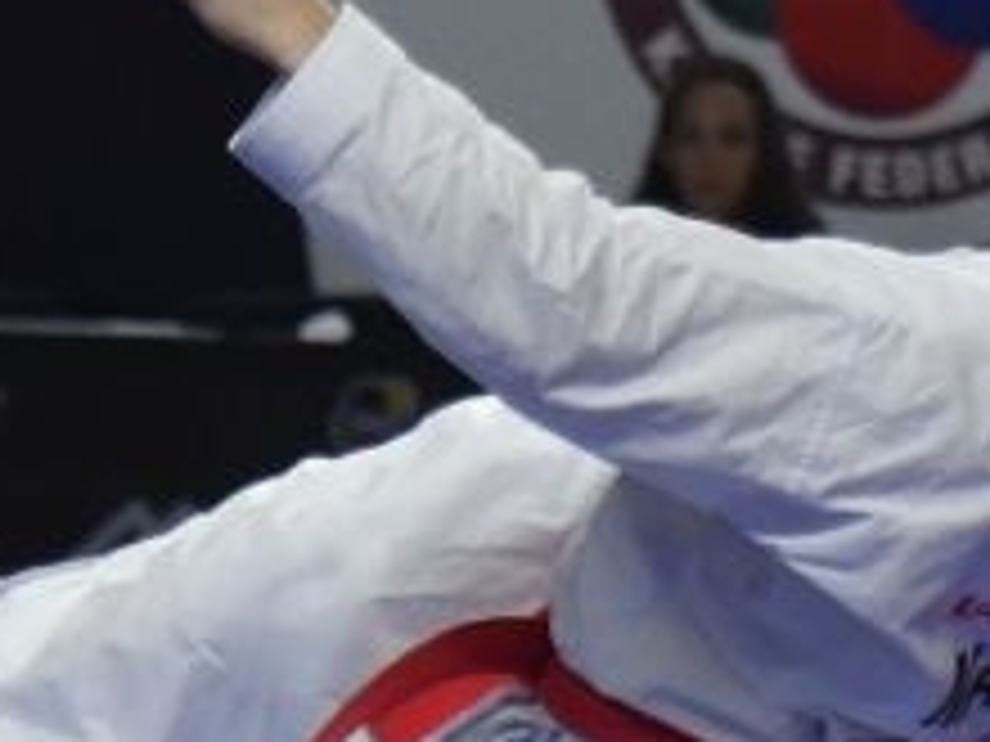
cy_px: 495
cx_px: 567
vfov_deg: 1.6
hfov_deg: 2.1
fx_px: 27027
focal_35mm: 945
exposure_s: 1/800
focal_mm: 120
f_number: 4
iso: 1250
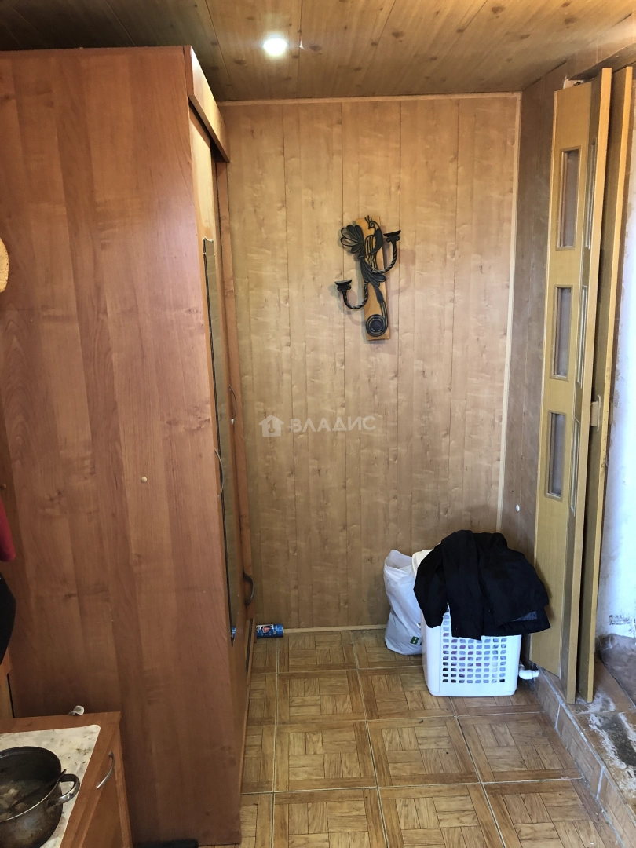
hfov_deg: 49.7
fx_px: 686
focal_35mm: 28
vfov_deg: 63.4
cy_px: 424
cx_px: 318
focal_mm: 4
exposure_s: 1/17
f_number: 1.8
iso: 80
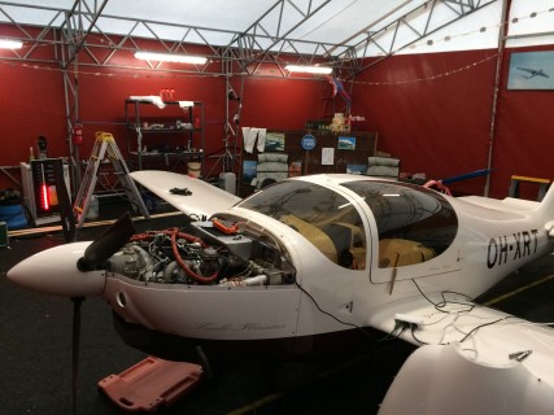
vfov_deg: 48.2
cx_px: 277
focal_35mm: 29
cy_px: 208
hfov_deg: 61.7
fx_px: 464
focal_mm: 4.15
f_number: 2.2
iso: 250
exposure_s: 1/33
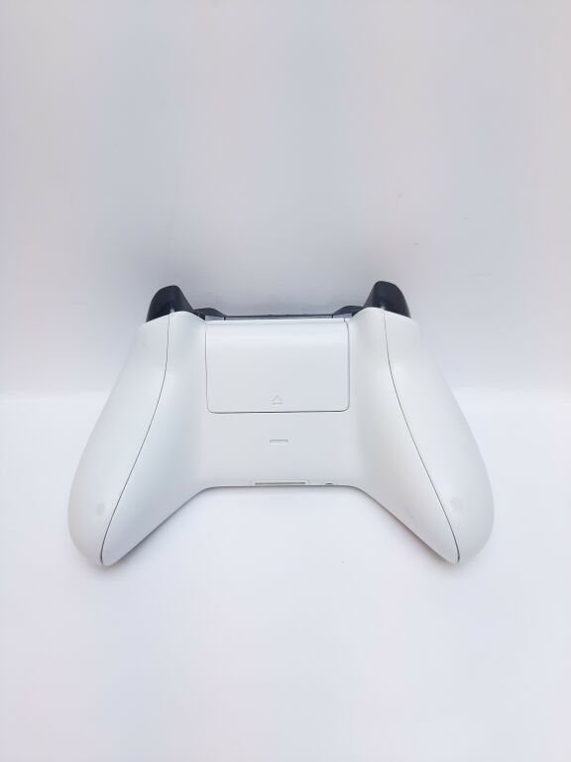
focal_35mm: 26
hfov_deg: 53.1
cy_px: 381
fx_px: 572
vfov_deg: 67.3
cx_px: 286
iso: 100
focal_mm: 3.93
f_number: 1.7
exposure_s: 1/182
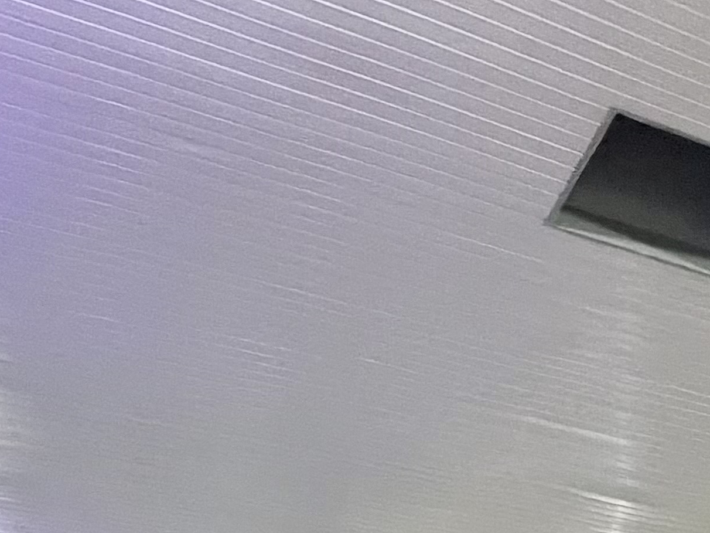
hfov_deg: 24.5
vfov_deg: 16.4
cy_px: 1096
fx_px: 1354
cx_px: 987
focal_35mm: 66
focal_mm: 2.22
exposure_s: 1/60
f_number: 2.2
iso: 640
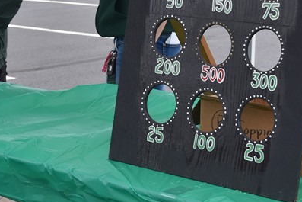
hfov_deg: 16.9
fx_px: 1015
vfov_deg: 11.2
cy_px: 9
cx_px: 103
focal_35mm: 121
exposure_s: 1/250
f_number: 8
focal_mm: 32
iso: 400
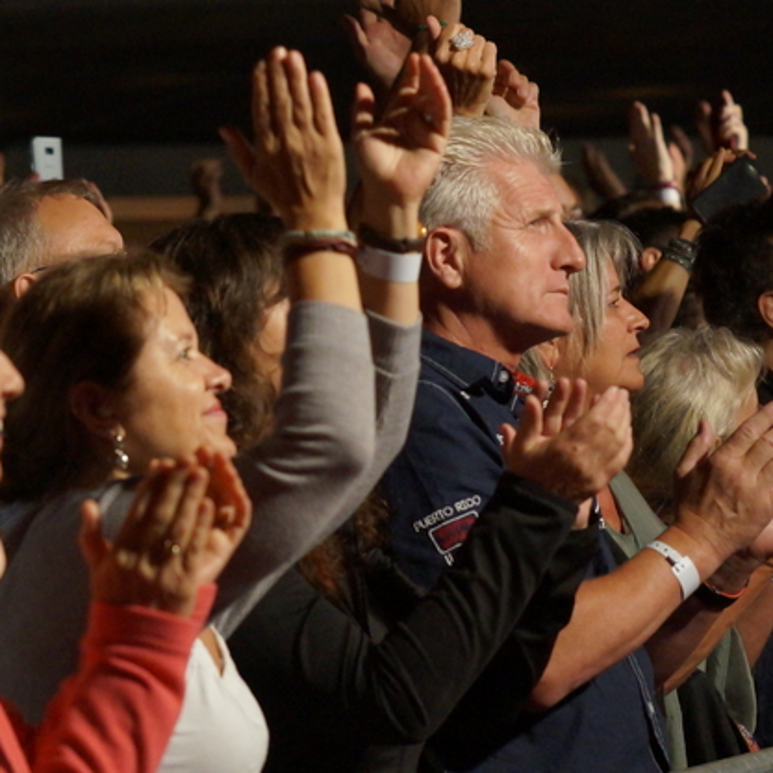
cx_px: 510
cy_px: 306
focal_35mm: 219
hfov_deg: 8.0
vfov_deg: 8.0
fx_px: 5533
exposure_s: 1/160
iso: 2500
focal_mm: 70
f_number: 4
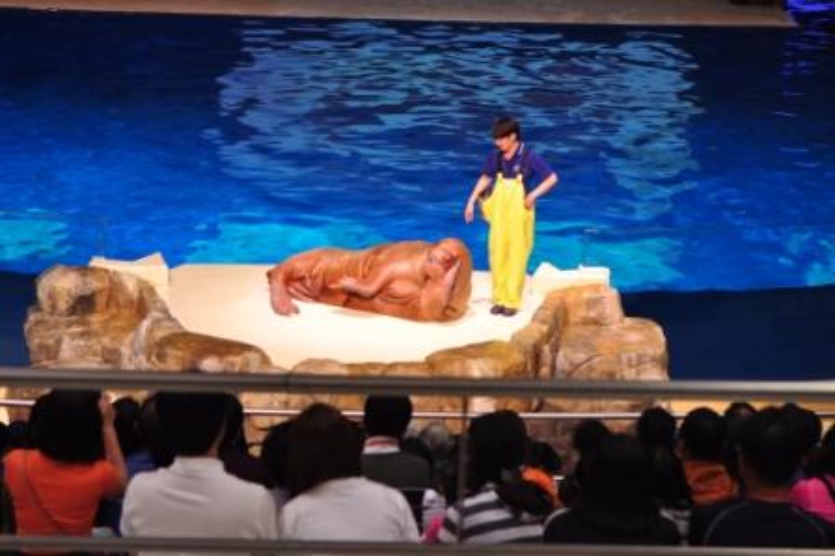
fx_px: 1912
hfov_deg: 24.6
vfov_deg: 16.5
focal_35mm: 82
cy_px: 278
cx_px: 418
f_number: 4
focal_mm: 55
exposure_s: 1/30
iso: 400
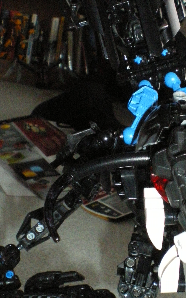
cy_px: 162
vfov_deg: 27.8
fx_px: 600
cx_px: 175
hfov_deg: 17.3
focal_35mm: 74
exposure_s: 1/50
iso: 800
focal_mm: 6.3
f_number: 4.6
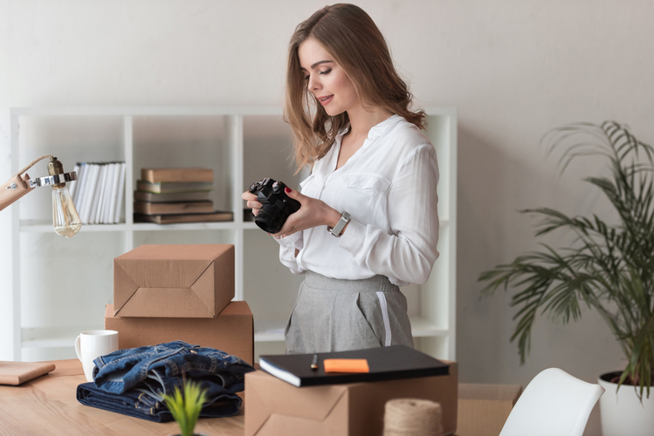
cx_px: 327
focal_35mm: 86
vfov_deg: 15.9
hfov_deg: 23.6
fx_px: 1563
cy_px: 218
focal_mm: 86
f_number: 2.8
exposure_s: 1/125
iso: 640
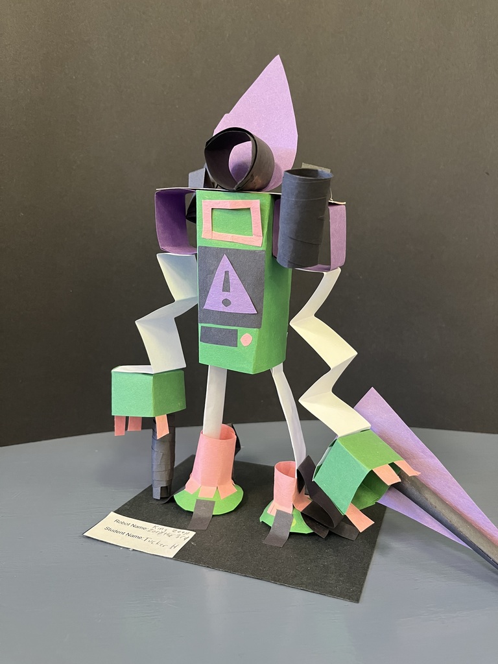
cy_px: 332
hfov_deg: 53.1
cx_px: 249
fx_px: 499
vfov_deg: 67.3
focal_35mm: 26
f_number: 1.6
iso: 320
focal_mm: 5.1
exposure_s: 1/60
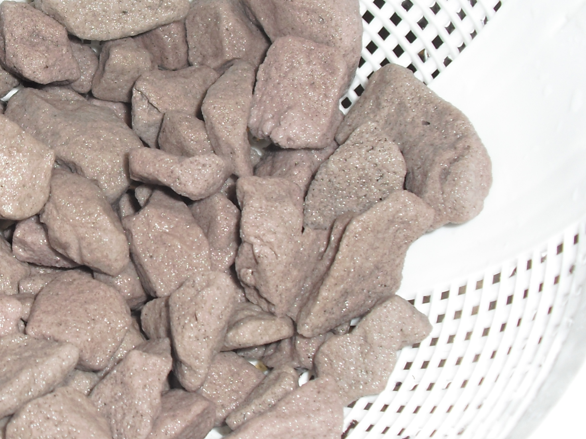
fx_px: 1219
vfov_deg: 20.4
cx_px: 74
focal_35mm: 72
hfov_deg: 26.3
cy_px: 184
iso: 64
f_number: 3.1
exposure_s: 1/60
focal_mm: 6.3
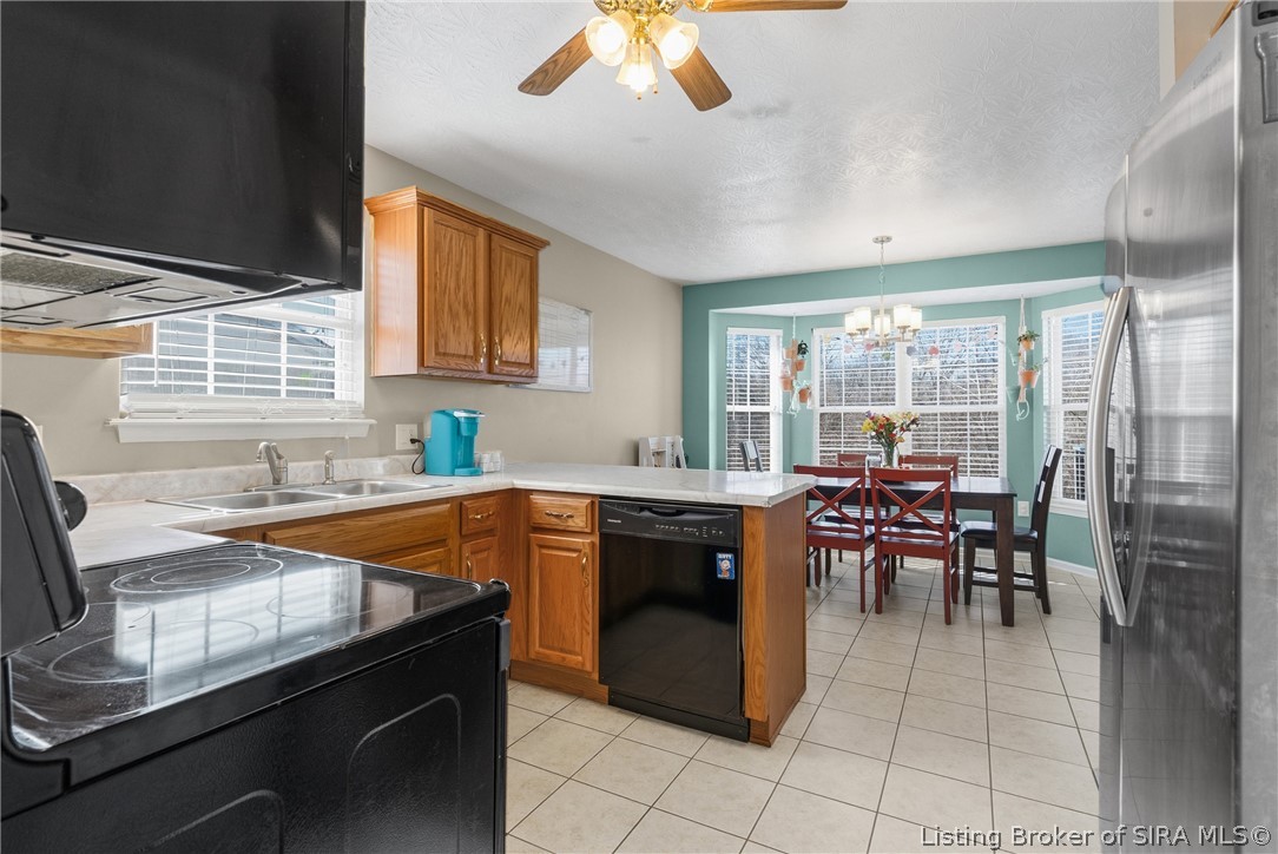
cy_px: 427
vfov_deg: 73.8
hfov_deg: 96.7
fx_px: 568
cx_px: 639
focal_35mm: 16
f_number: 11
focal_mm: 16
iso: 400
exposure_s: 1/320
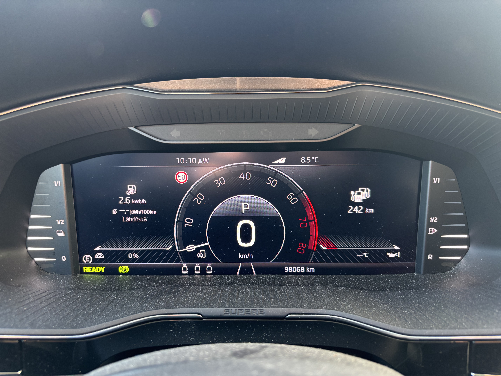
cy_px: 188
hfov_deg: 67.3
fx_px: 376
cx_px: 250
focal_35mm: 26
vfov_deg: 53.1
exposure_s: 1/56
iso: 160
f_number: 1.6
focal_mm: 5.96
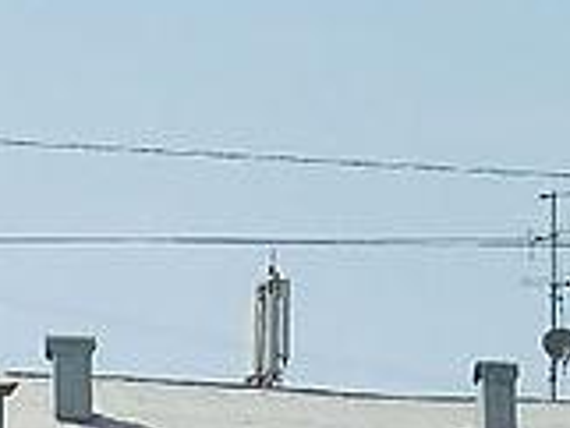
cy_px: 868
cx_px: 202
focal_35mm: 290
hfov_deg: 6.8
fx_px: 4779
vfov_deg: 5.0
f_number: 4.4
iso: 100
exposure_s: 1/1000
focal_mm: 9.1
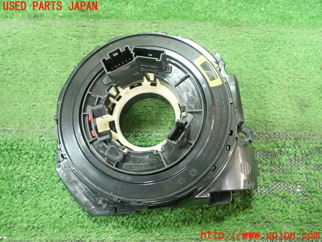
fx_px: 279
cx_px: 161
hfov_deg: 60.0
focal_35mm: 30
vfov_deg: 46.8
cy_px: 121
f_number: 2.3
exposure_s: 1/125
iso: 640
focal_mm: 5.5
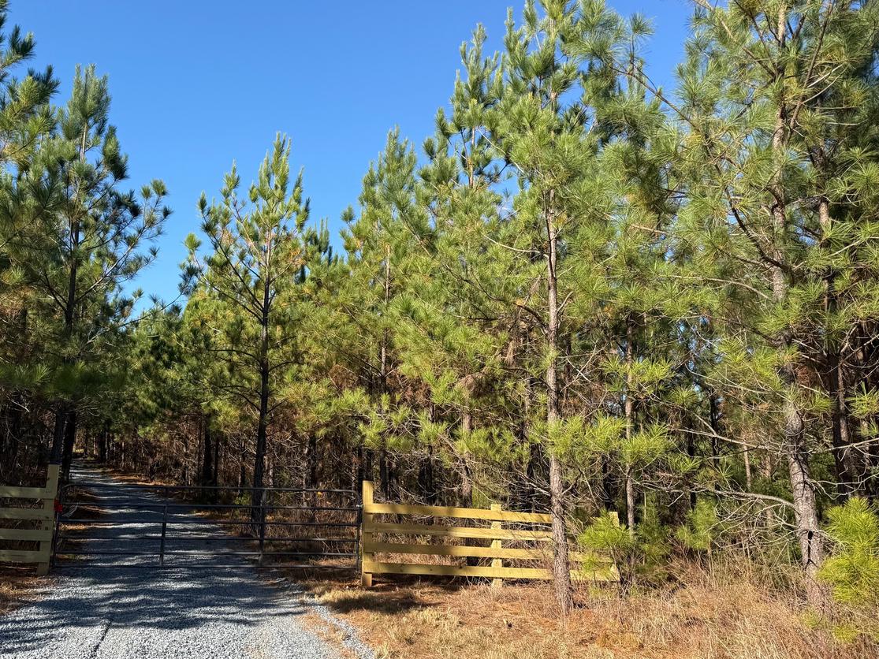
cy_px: 363
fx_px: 787
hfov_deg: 57.6
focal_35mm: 31
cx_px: 327
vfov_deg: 45.4
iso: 80
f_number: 1.78
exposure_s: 1/2169
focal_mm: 6.76
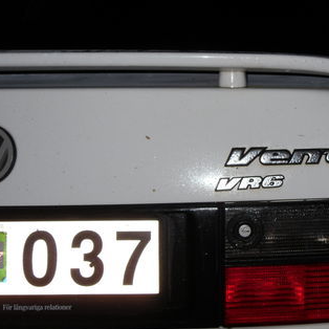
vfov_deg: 27.3
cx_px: 263
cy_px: 159
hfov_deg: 26.8
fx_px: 677
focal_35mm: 63
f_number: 3.5
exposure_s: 1/45
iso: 80
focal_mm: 6.3
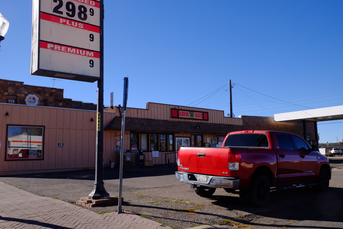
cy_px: 114
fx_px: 276
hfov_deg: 63.7
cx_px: 172
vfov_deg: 45.0
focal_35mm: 29
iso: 400
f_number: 9
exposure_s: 1/450
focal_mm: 19.6
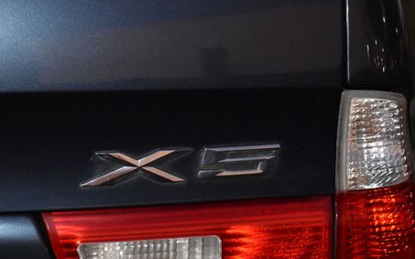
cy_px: 147
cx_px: 214
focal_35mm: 119
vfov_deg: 11.0
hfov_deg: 17.6
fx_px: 1343
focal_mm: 55
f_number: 5.6
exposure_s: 1/60
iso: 6400
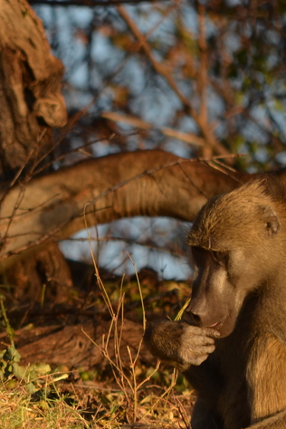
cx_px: -10
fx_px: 14466
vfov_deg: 1.7
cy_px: 339
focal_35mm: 1214
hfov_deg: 1.1
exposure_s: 1/500
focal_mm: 300
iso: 250
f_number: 5.6
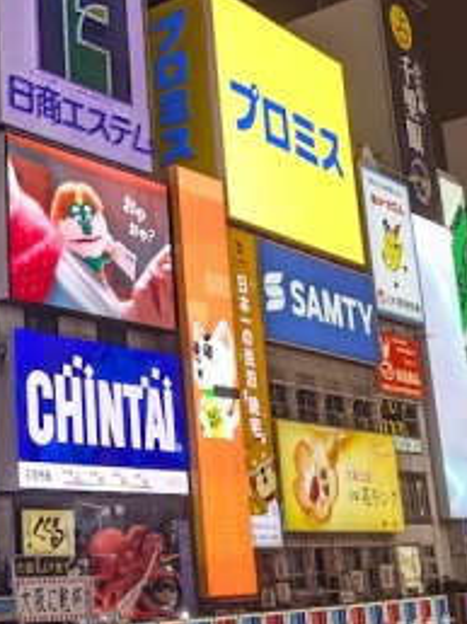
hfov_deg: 23.4
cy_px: 268
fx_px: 1009
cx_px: -121
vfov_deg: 34.3
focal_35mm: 56
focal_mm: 6.81
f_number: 1.85
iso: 42
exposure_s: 1/137
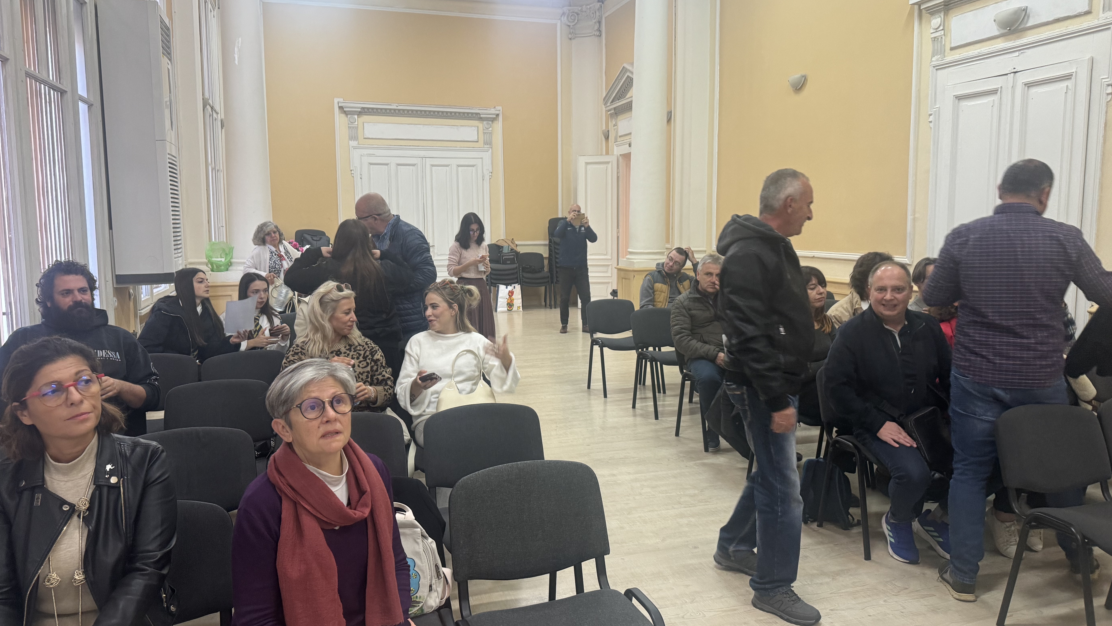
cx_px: 545
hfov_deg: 69.9
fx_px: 796
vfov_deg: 42.9
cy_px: 309
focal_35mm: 27
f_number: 1.78
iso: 250
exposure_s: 1/50
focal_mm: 6.76
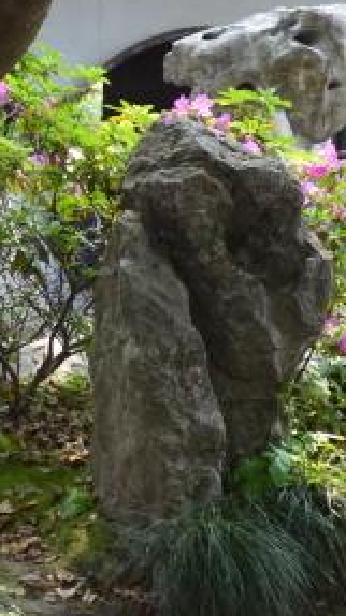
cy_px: 168
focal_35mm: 101
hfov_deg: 11.3
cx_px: -215
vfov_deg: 21.0
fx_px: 1651
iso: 400
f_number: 7.1
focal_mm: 18
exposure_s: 1/40
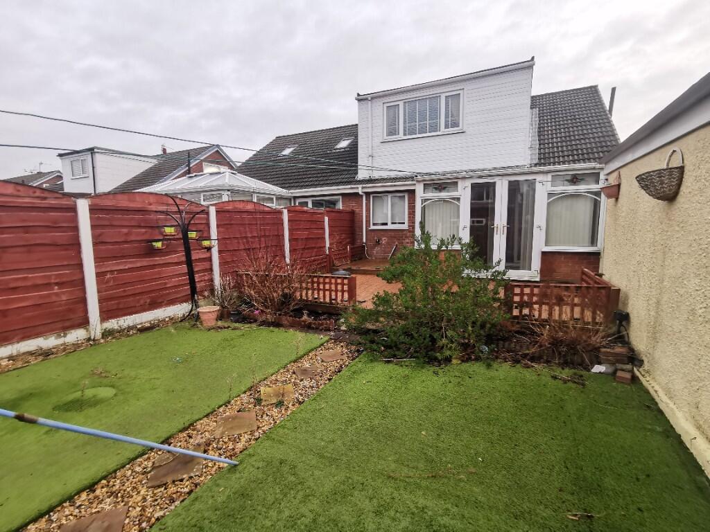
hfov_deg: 91.0
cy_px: 266
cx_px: 355
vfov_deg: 74.7
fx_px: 349
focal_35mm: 17
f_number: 2.2
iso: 50
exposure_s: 1/117
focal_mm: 2.26
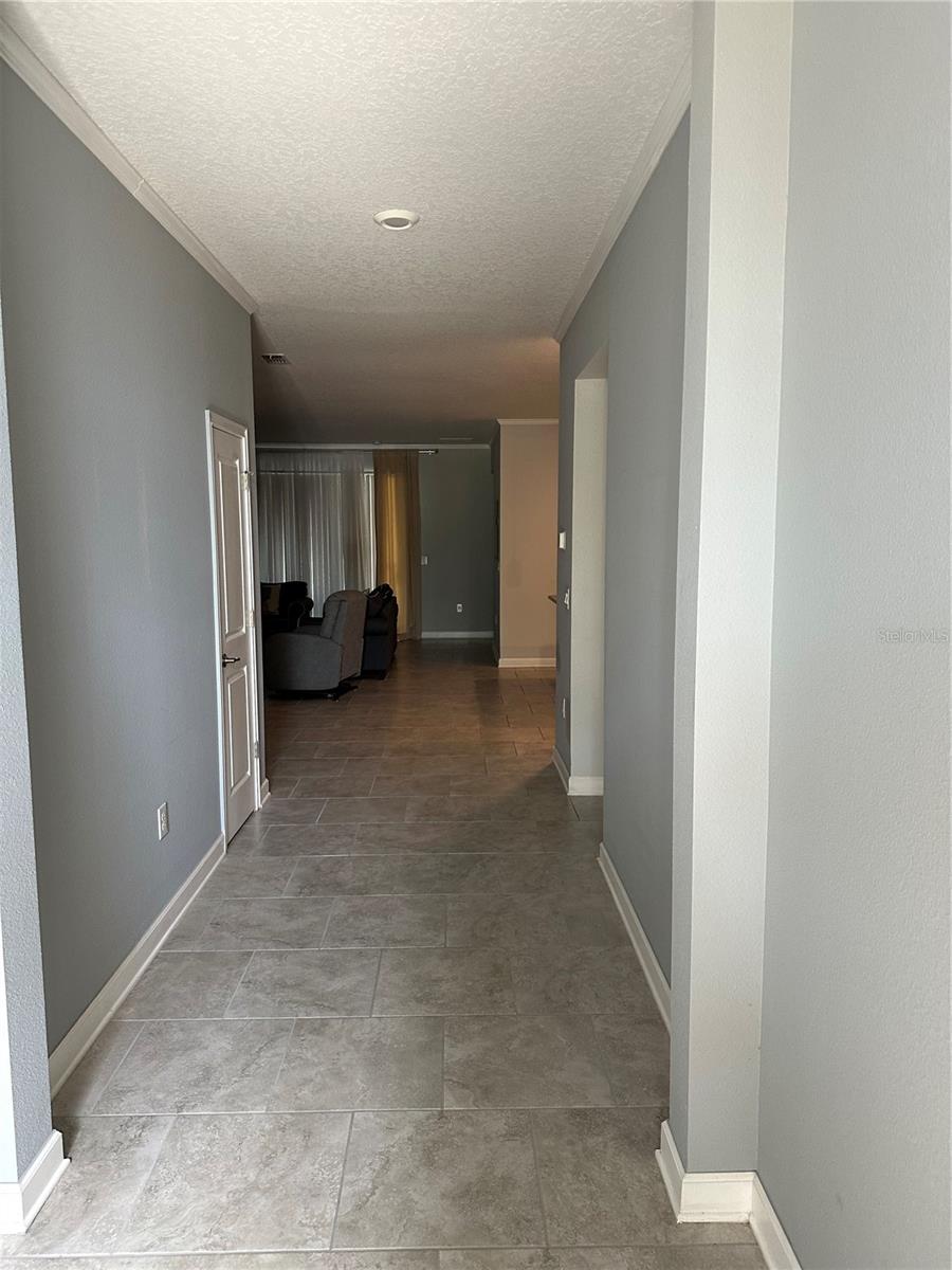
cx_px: 476
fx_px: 880
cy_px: 635
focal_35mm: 24
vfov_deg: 71.6
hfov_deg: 56.8
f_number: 1.78
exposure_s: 1/81
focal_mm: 6.86
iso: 250
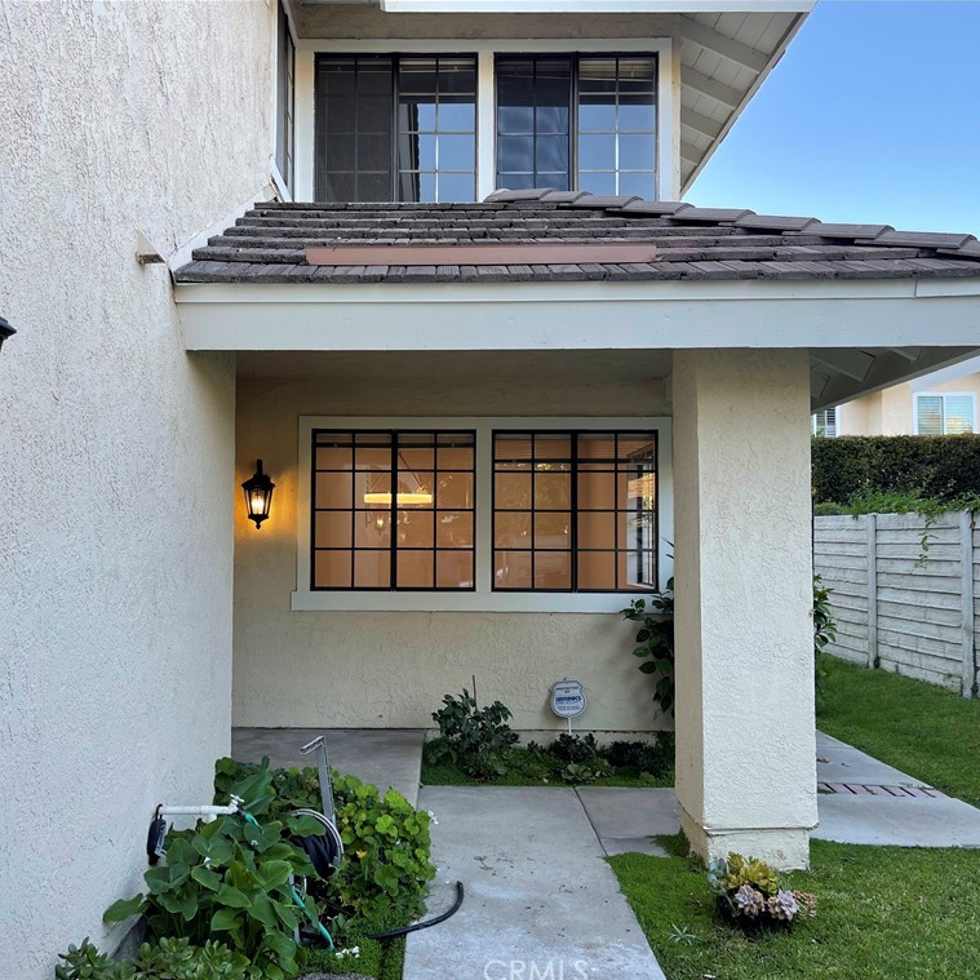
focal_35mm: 31
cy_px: 495
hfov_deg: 52.4
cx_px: 424
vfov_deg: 52.5
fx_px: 993
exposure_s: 1/200
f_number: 1.6
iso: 32
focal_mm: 5.1
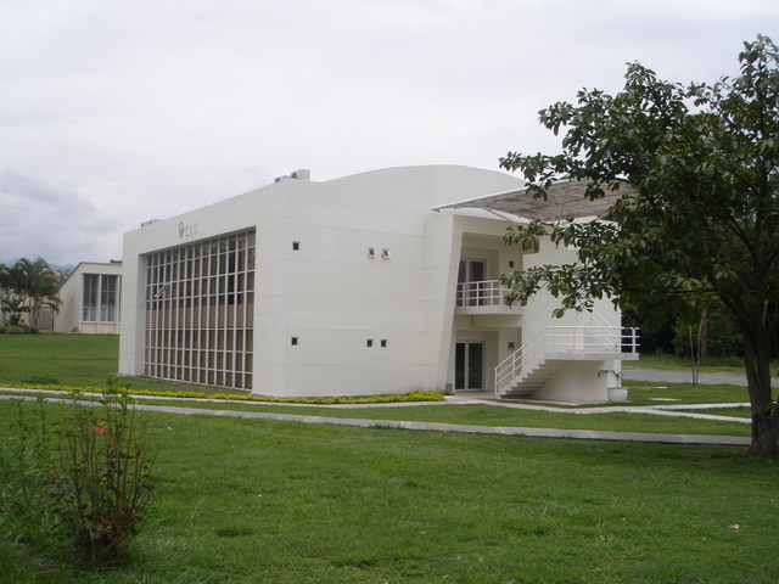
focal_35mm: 38
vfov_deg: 37.7
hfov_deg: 49.0
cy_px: 292
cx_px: 390
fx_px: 855
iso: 50
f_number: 6.6
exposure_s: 1/250
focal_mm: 6.7
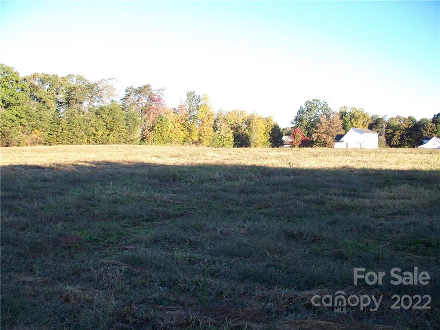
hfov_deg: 51.4
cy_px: 165
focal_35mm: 36
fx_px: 458
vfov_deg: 39.7
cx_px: 220
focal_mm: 7.54
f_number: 2.8
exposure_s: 1/200
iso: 64
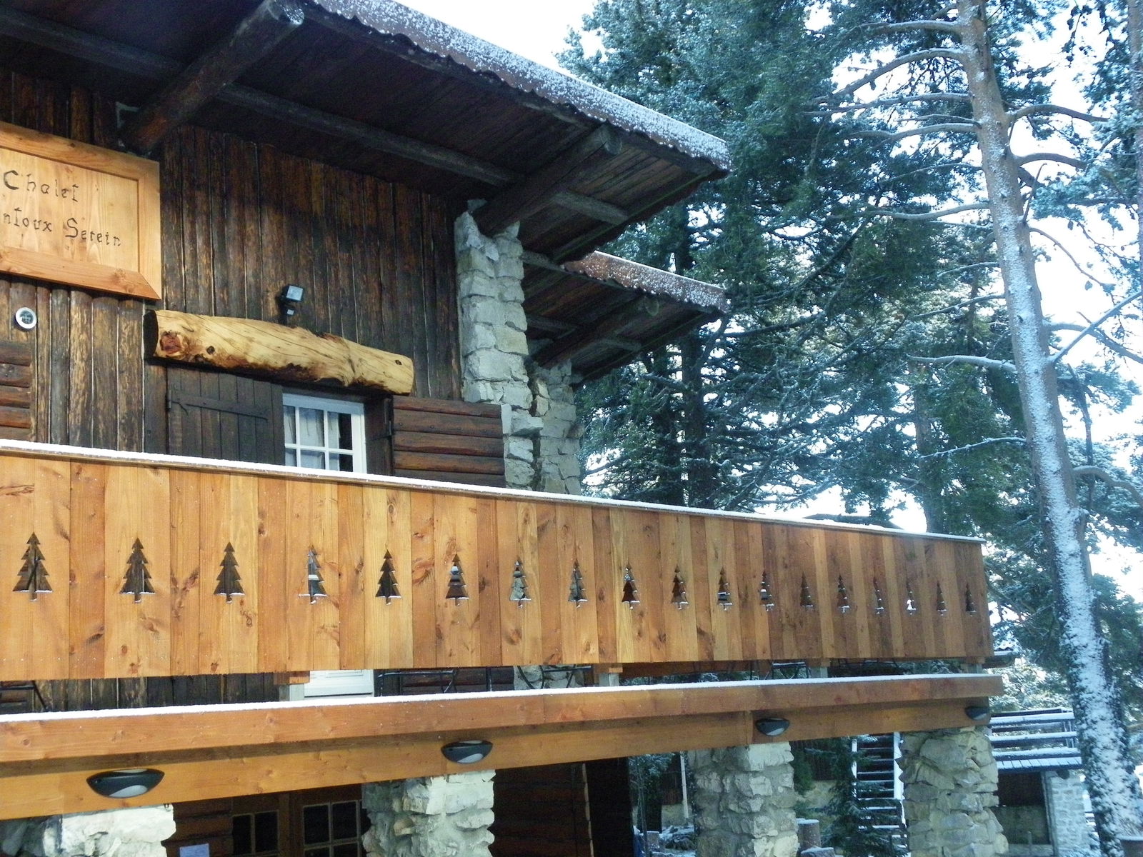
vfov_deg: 32.2
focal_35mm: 45
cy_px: 428
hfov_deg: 42.1
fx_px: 1486
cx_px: 572
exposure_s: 1/250
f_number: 3.2
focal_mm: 7.9
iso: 500
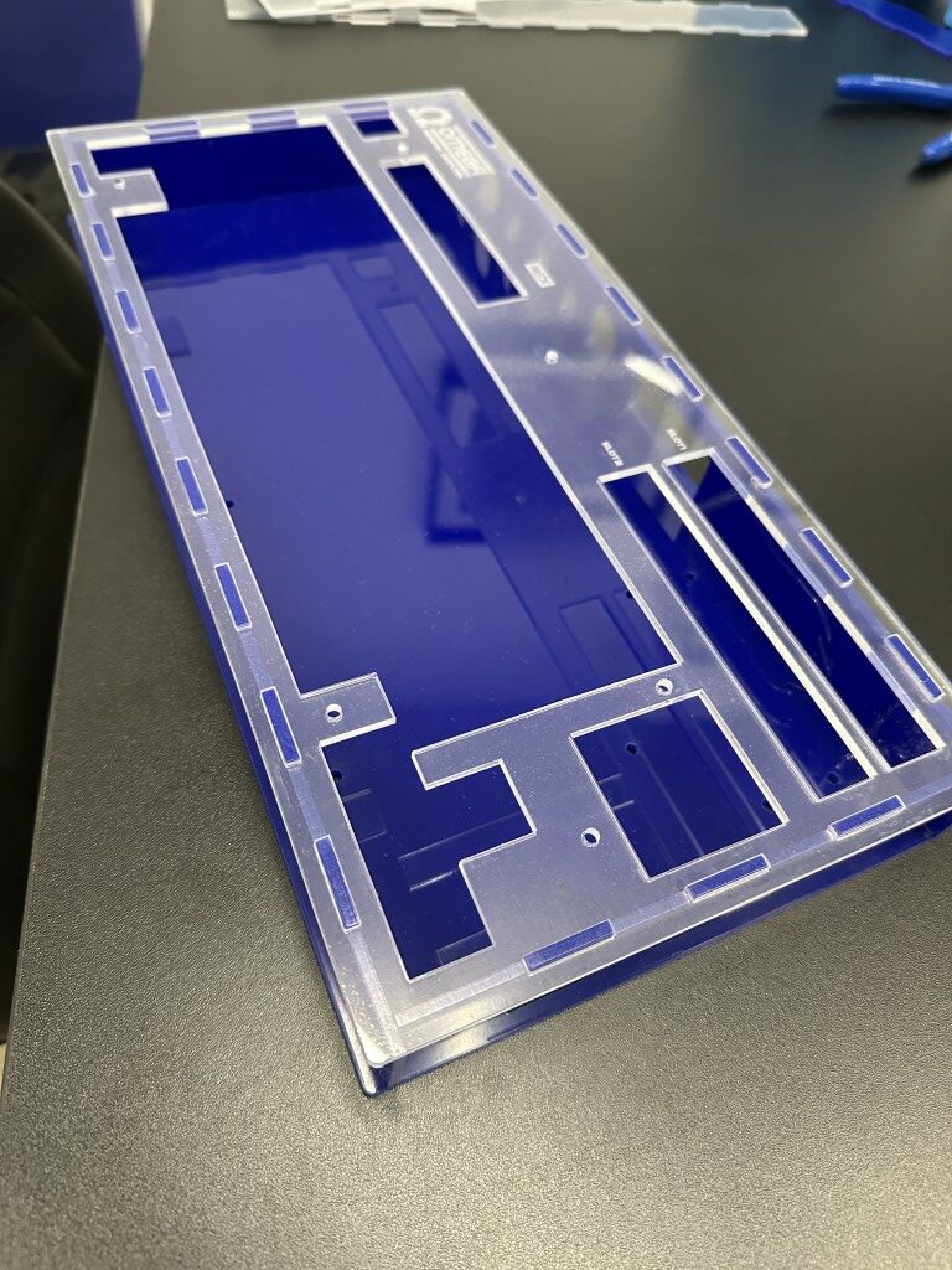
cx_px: 476
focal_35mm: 24
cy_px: 635
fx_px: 880
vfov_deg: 71.6
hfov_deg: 56.8
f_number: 1.78
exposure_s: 1/60
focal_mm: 6.86
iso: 640
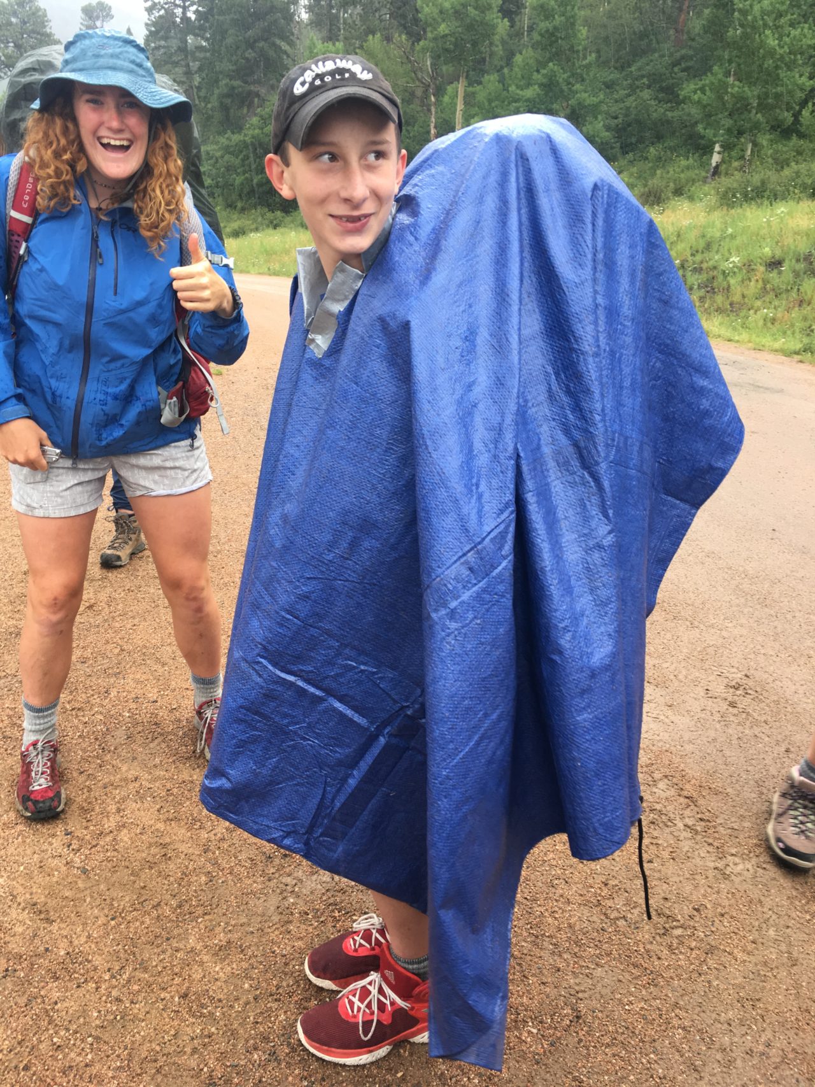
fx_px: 910
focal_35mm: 29
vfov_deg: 61.7
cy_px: 544
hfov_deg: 48.2
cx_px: 408
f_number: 2.2
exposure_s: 1/120
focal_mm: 4.15
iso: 40
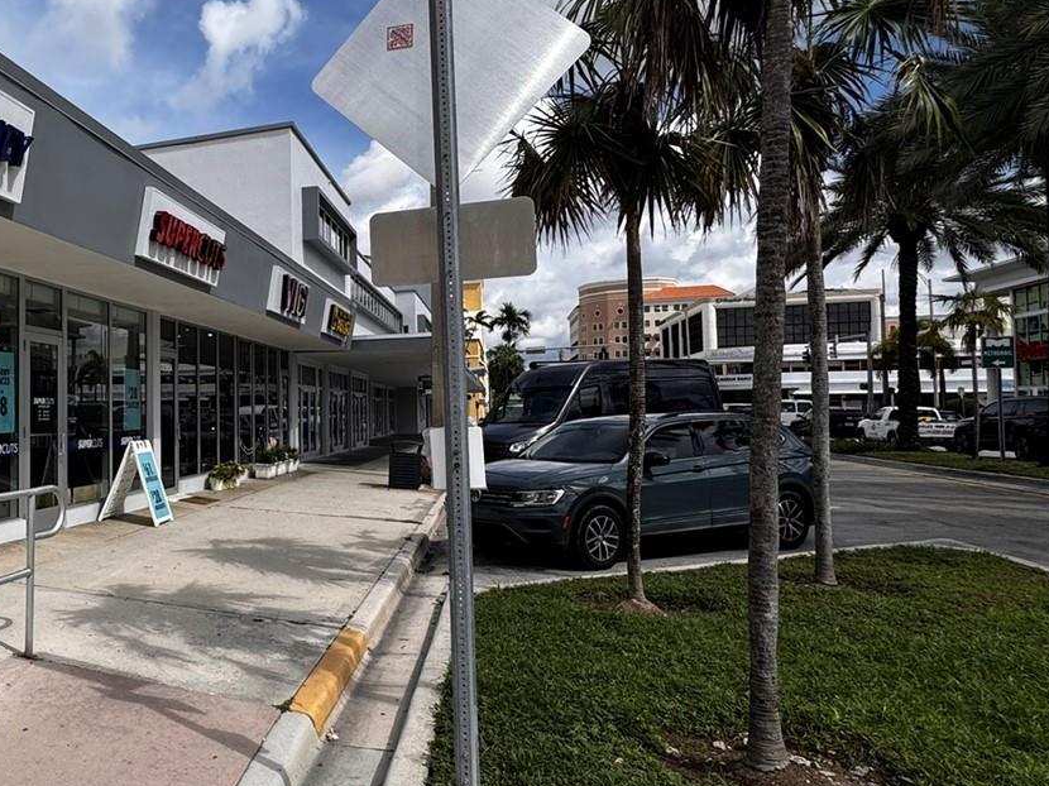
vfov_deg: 51.3
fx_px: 818
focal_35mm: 27
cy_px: 385
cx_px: 126
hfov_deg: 57.2
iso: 50
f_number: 2.2
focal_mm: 2.22
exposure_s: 1/2674
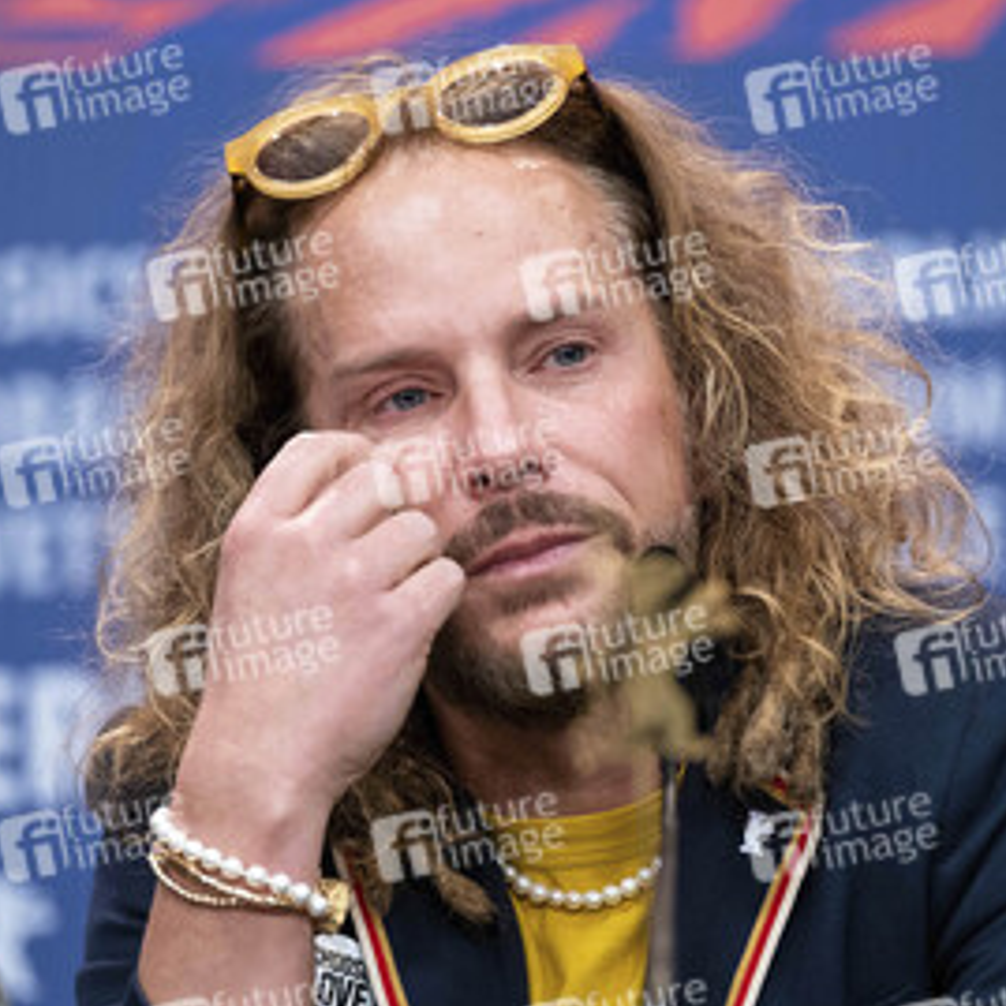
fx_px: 9831
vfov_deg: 5.9
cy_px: 557
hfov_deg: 5.9
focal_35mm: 299
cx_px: 518
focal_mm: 140
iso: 1250
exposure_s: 1/280
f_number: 2.8
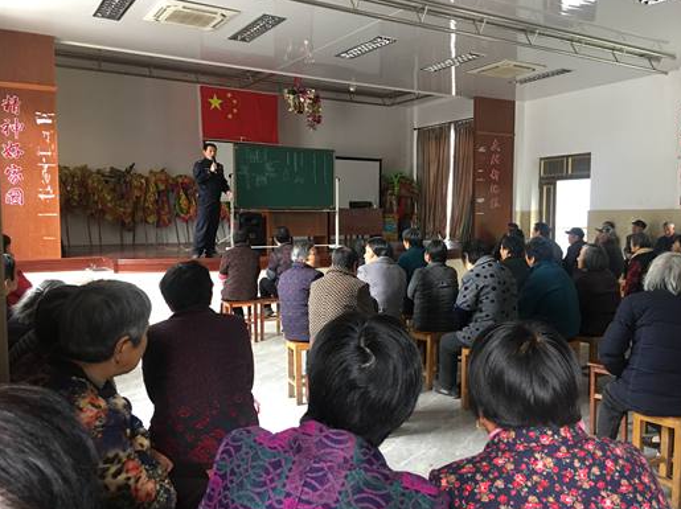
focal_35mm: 31
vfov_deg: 45.3
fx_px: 609
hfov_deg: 58.4
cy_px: 266
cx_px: 361
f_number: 2.2
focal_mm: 4.15
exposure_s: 1/10
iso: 100
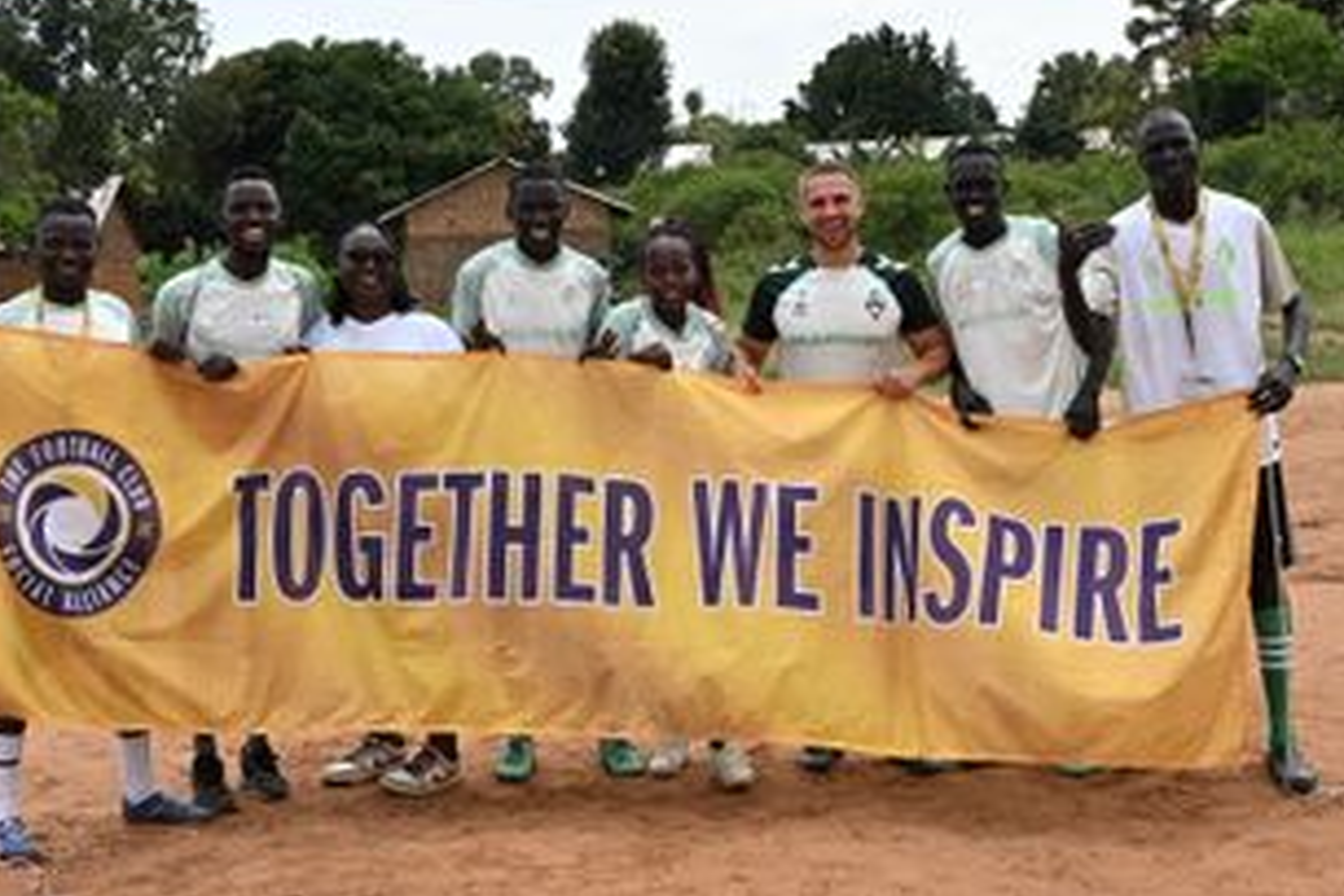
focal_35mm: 55
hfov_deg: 36.2
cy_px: 314
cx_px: 654
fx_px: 2053
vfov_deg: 24.5
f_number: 11
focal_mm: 28
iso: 200
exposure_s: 1/250
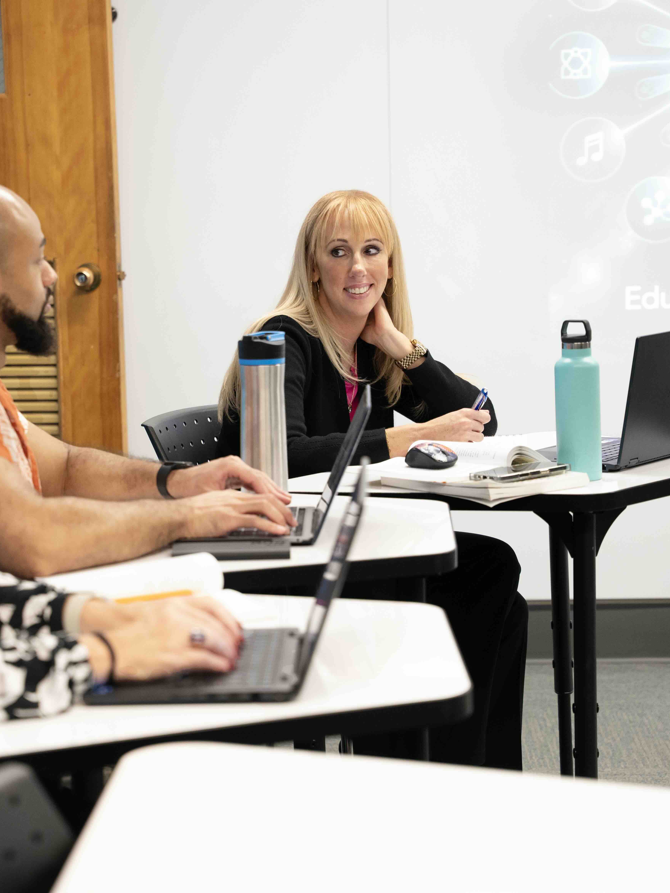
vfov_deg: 19.4
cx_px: 265
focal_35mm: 101
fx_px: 2607
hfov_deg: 14.6
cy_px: 446
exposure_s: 1/125
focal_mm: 70
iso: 3200
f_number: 2.8
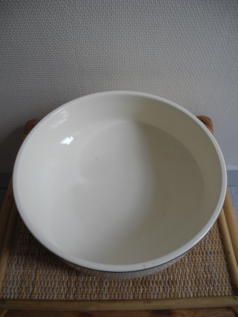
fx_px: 257
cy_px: 158
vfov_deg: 63.4
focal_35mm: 28
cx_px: 119
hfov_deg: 49.7
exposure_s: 1/30
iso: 165
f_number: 2.8
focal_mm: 6
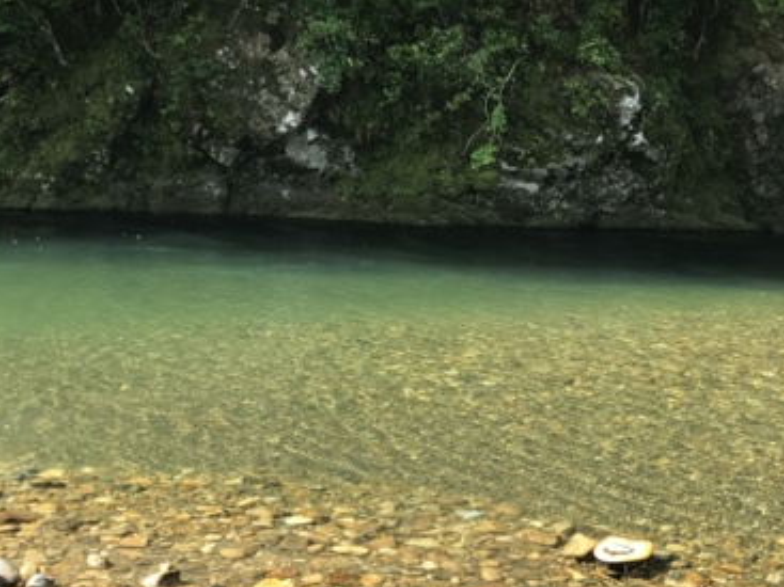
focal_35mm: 61
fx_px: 1381
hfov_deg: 31.6
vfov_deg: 23.9
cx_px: 461
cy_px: 211
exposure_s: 1/322
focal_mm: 3.99
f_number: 1.8
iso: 20
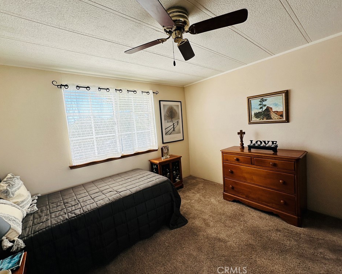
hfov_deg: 96.8
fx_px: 152
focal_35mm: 15
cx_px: 173
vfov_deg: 84.0
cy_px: 134
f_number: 2.2
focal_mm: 2.22
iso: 40
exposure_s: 1/105
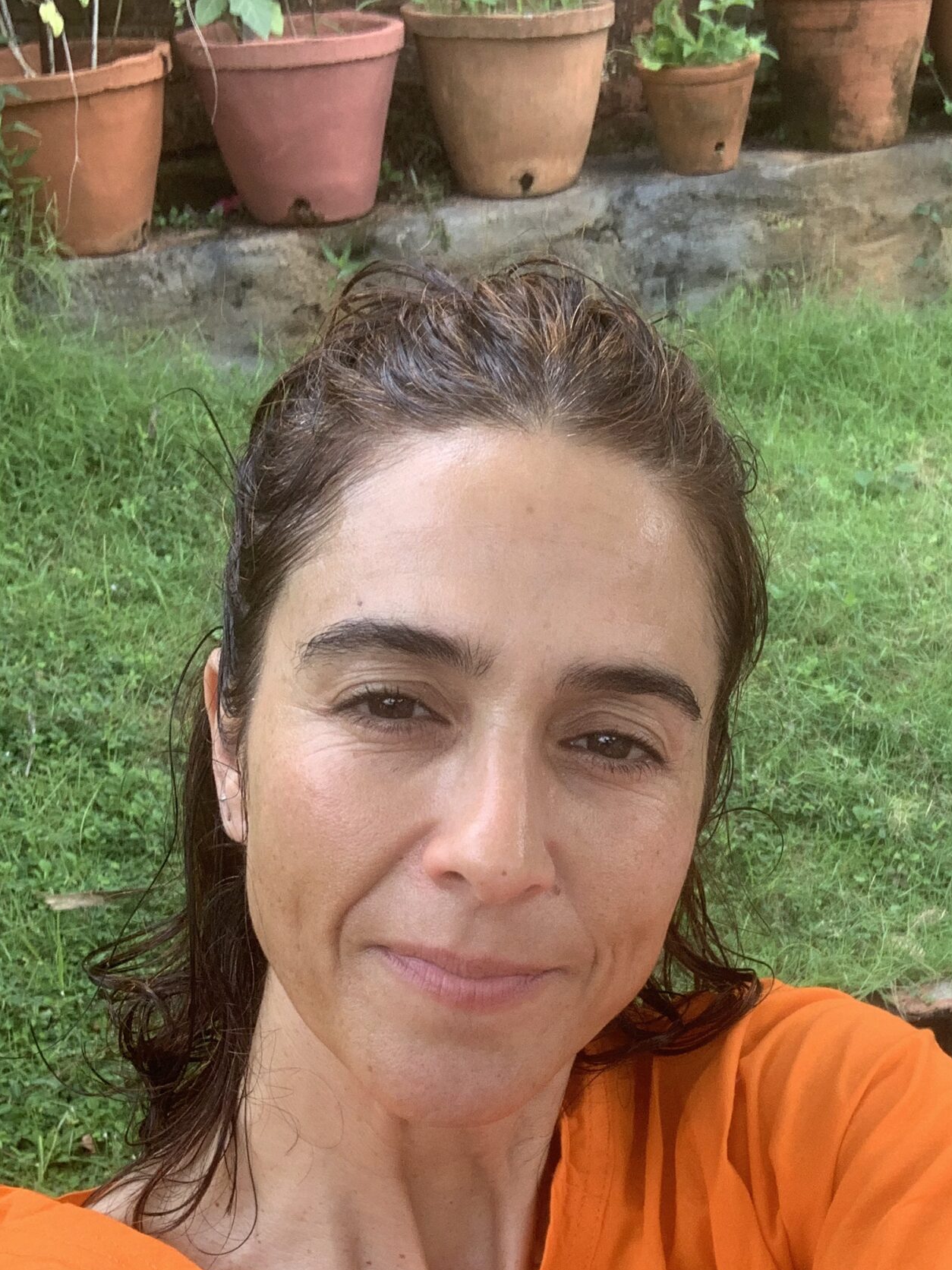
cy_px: 899
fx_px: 1797
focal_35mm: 49
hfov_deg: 29.3
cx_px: 679
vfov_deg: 38.2
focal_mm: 2.87
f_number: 2.2
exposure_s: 1/121
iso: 40
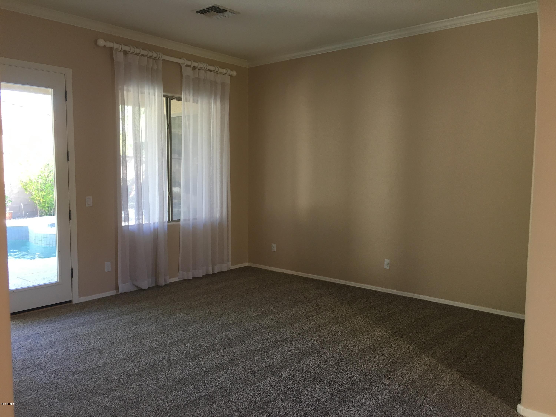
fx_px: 466
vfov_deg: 48.2
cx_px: 278
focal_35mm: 29
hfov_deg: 61.7
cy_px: 208
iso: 25
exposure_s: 1/30
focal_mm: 4.15
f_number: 2.2
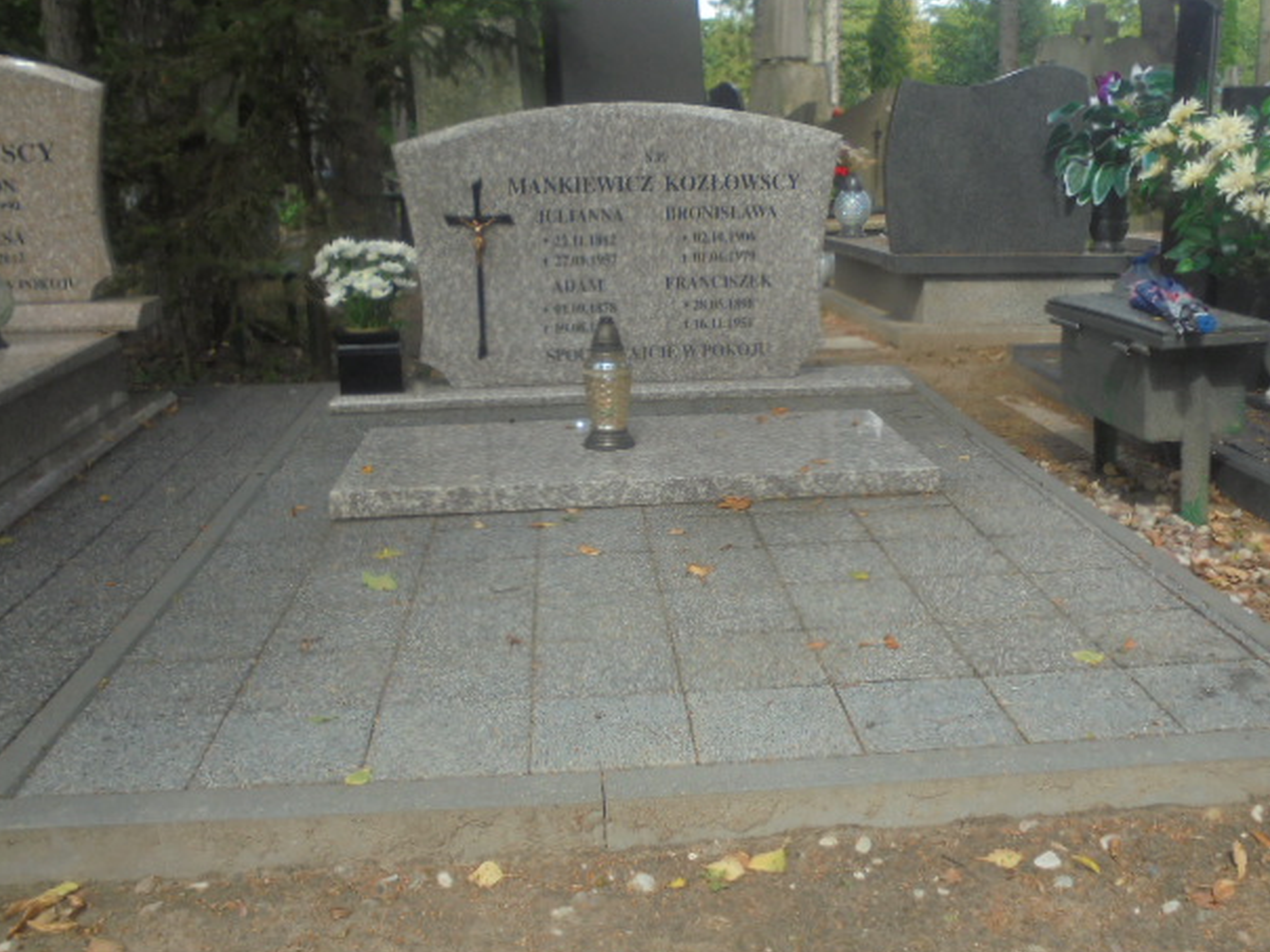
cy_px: 458
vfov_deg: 39.7
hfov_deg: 51.3
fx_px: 1321
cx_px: 667
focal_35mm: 36
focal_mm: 6.1
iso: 100
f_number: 4
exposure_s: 1/250
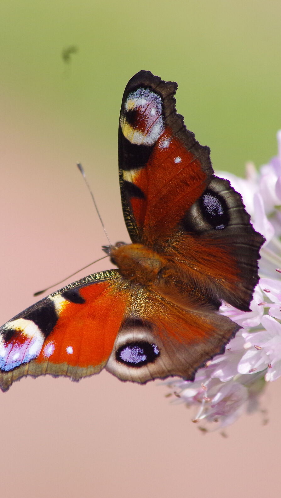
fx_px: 7230
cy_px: 249
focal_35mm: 546
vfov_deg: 4.0
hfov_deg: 2.2
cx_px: 131
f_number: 8
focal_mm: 230
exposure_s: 1/1000
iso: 800
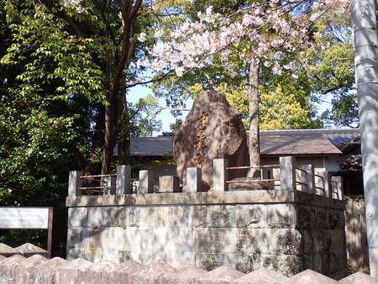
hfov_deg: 42.9
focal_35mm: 44
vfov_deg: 32.9
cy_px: 142
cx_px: 189
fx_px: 481
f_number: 4
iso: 100
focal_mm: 7.84
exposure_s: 1/250
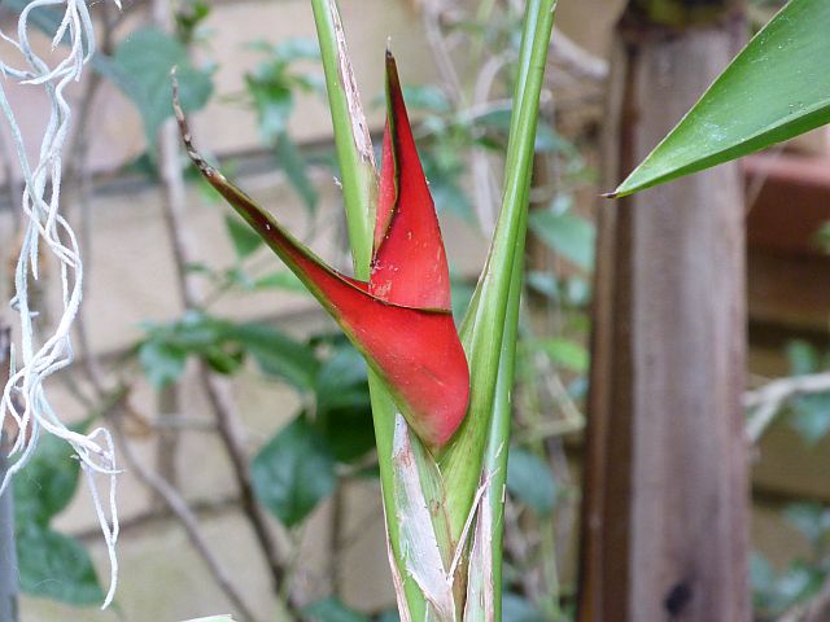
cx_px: 415
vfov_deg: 6.7
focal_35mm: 222
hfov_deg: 8.9
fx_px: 5323
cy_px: 311
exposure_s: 1/60
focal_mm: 35.8
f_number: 5.6
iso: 640
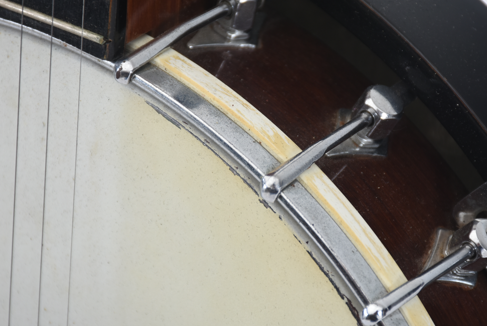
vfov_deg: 6.0
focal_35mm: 231
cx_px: 279
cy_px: 165
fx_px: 3127
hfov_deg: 8.9
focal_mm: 130
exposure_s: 1/160
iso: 200
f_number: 9
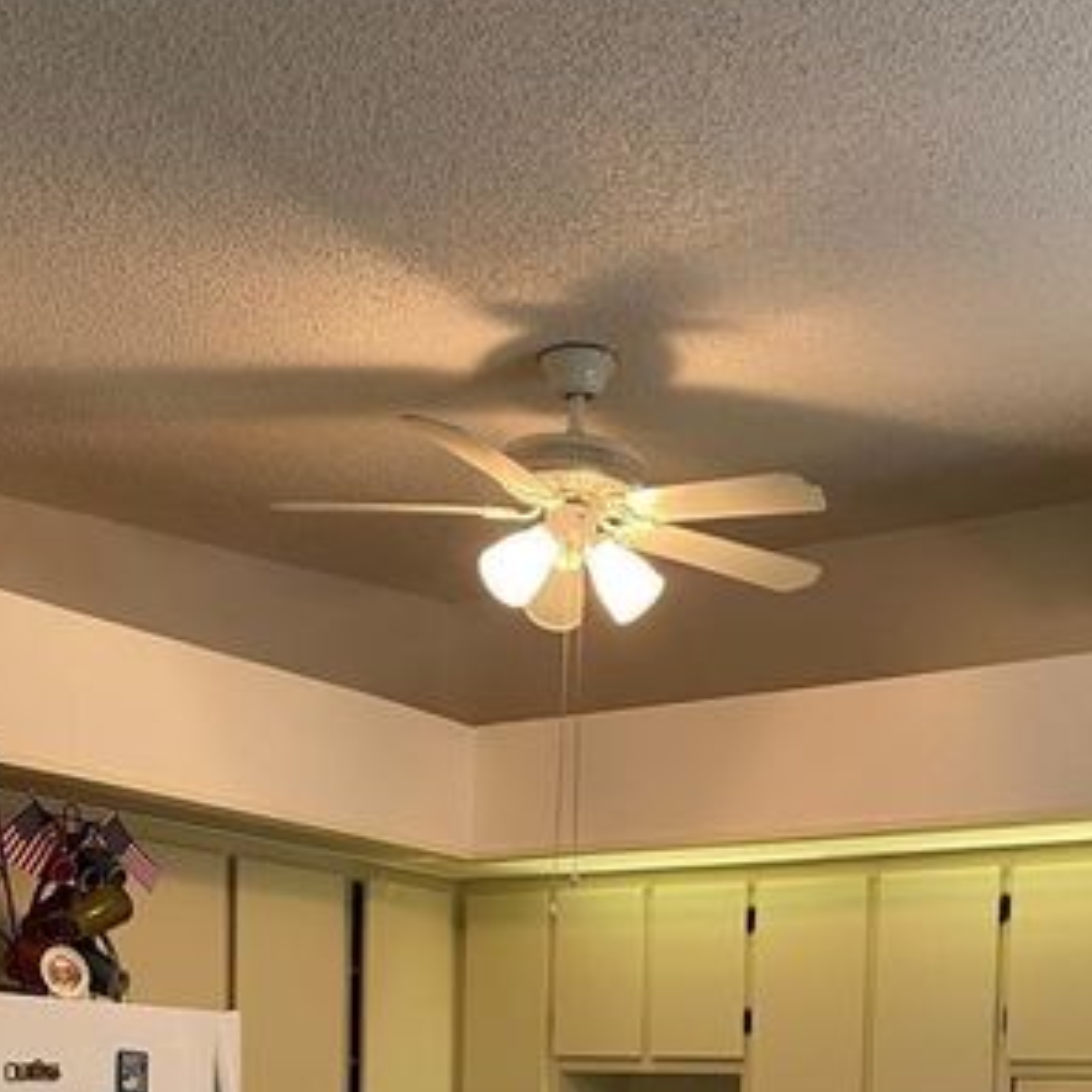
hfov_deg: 32.5
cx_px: 722
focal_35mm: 52
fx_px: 1856
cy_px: 1186
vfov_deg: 29.7
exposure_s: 1/60
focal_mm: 4.25
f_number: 1.8
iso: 100
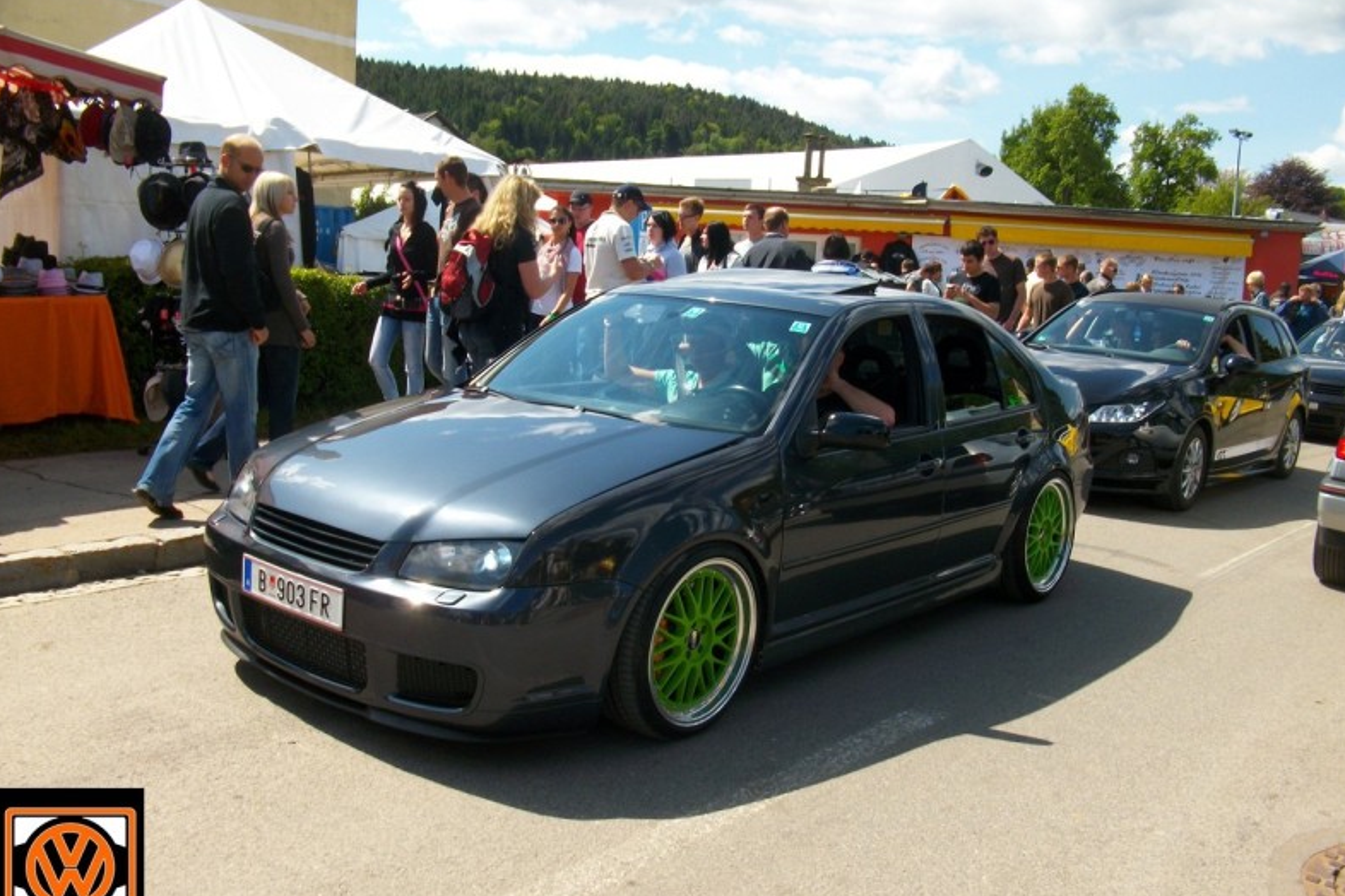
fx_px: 1345
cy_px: 494
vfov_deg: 36.8
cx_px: 681
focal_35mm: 36
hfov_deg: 53.1
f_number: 5.5
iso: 80
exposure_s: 1/255
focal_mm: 5.7
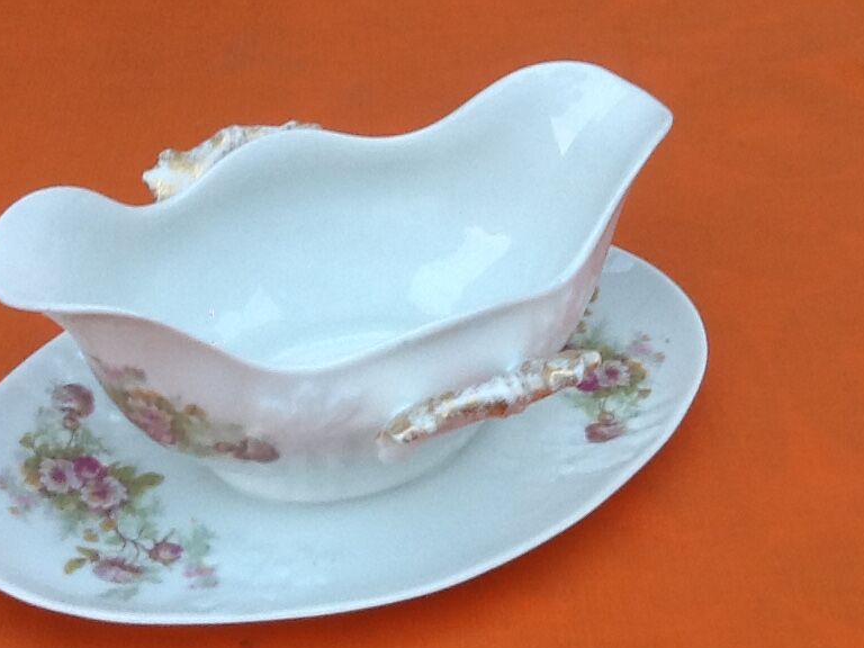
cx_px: 332
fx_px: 1373
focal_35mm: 55
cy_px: 349
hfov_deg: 34.8
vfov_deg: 26.6
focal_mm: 2.03
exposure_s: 1/30
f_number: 2.4
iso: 50
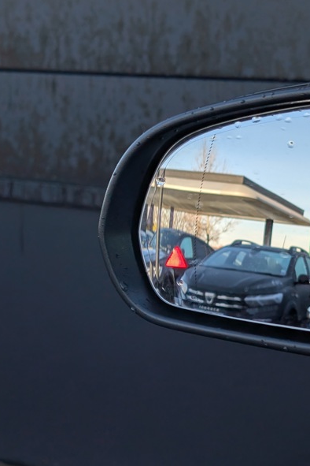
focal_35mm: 69
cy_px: 230
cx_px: 179
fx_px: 891
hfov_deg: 19.7
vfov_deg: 29.2
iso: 31
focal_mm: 6.9
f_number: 1.68
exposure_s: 1/693
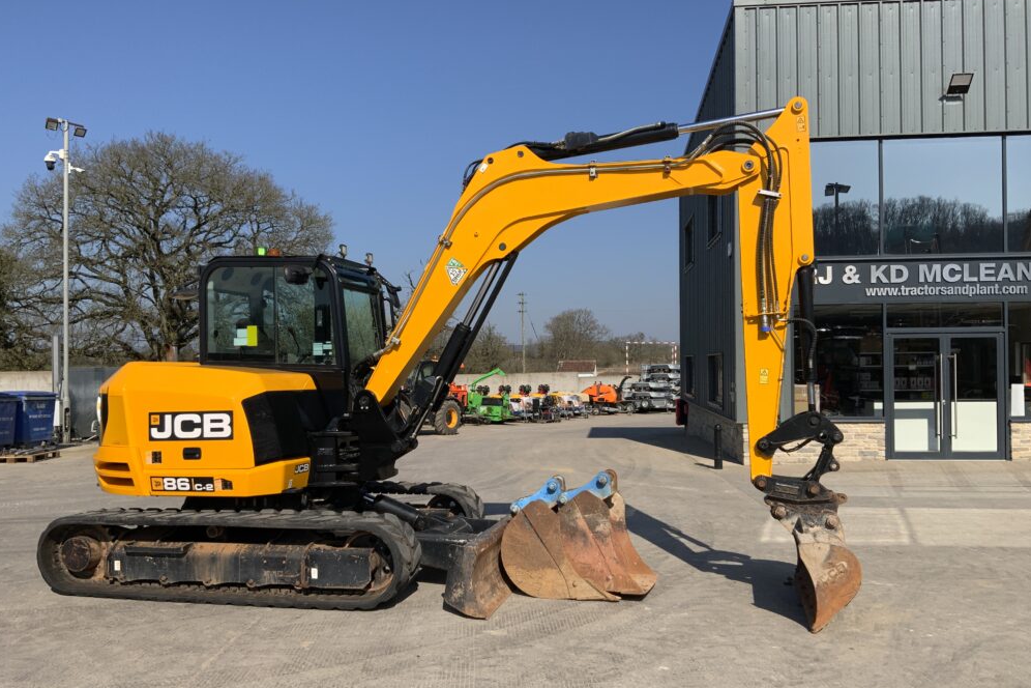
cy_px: 365
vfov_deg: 42.3
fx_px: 888
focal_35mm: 31
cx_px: 507
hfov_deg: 60.3
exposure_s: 1/2667
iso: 20
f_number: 1.8
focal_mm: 3
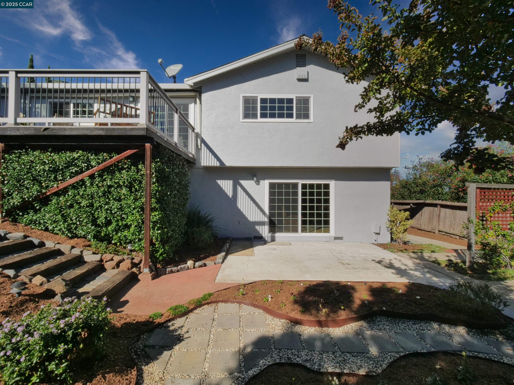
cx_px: 257
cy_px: 192
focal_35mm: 14
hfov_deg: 102.1
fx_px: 208
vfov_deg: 85.7
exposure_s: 1/200
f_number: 20
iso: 320
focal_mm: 7
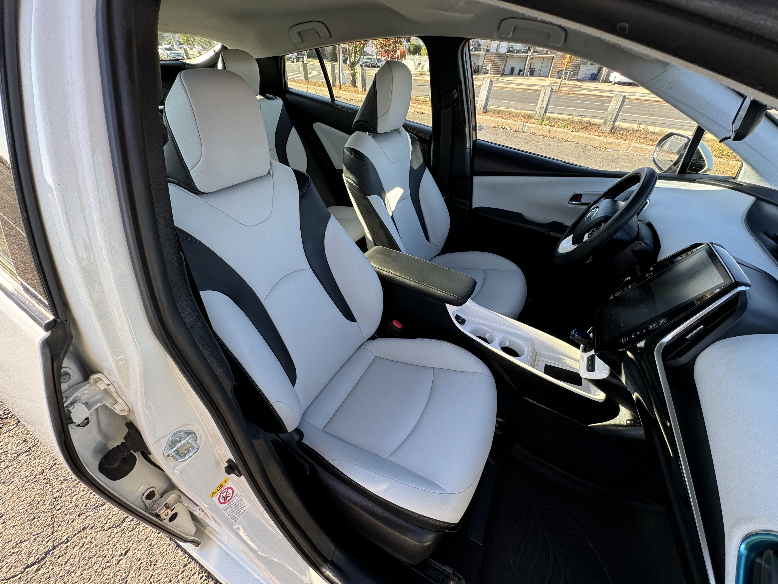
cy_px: 292
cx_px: 389
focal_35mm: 14
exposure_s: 1/99
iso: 40
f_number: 2.2
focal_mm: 2.22
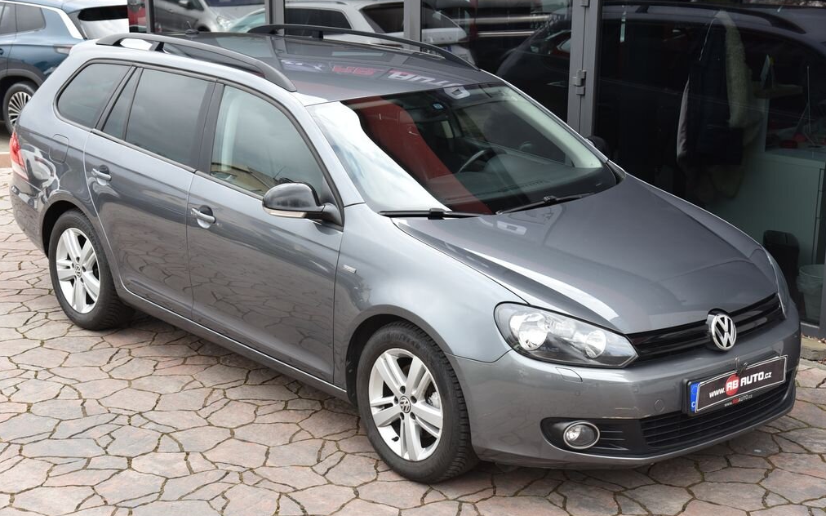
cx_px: 413
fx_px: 1440
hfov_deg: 32.0
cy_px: 255
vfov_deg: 20.3
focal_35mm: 64
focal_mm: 62
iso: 500
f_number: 6.3
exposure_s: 1/160
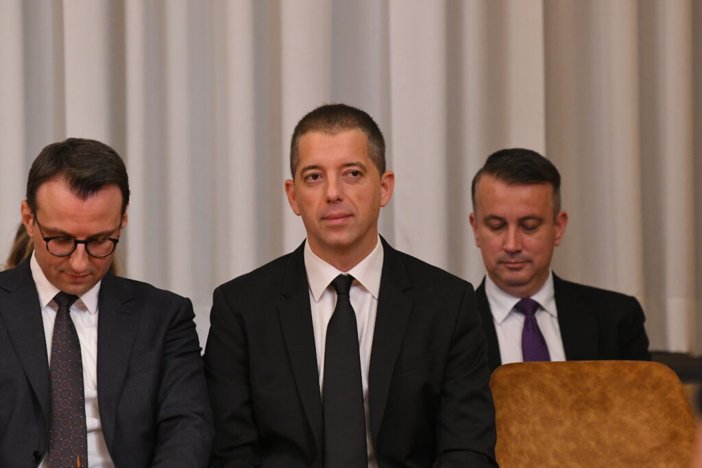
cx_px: 351
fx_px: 5850
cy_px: 234
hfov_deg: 6.9
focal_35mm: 300
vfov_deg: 4.6
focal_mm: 200
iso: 3200
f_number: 4
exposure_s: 1/320
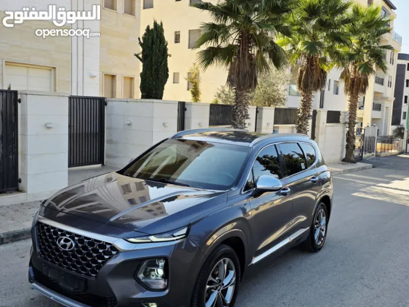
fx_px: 284
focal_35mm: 24
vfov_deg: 56.8
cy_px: 149
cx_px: 200
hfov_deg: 71.6
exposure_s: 1/3333
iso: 80
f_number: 1.7
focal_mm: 6.3
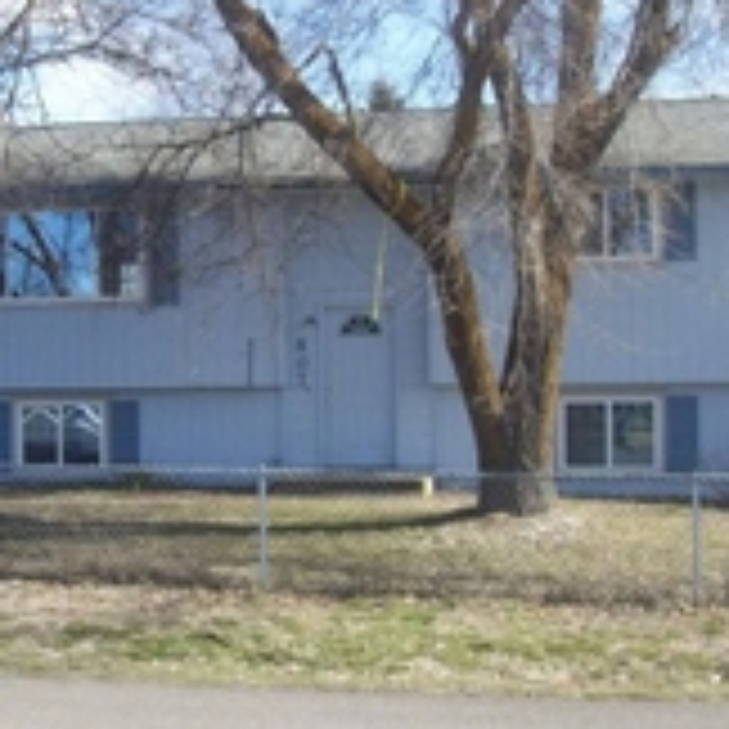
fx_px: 1620
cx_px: 284
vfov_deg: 25.3
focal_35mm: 68
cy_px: 310
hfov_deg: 25.3
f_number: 2.7
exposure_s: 1/642
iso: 80
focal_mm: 6
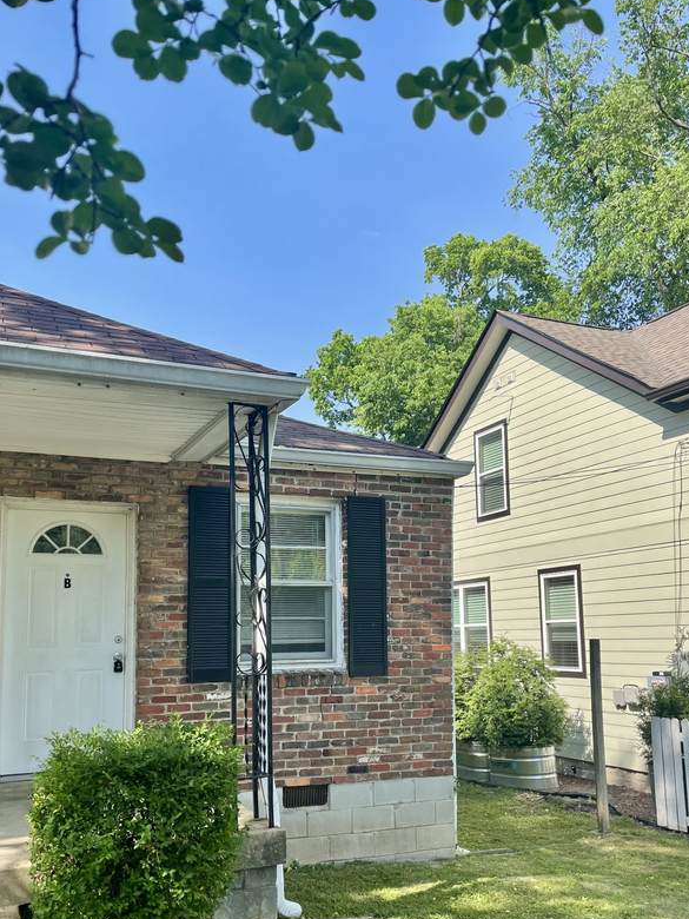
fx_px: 849
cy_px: 548
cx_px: 347
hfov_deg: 44.2
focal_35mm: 32
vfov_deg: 56.4
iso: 32
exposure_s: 1/1916
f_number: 1.6
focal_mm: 4.2
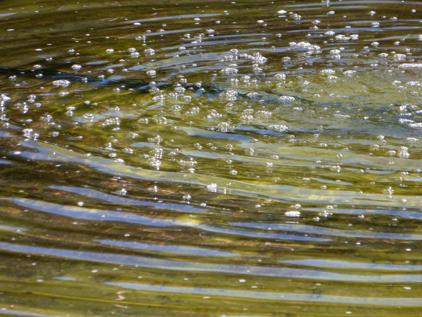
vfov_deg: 3.9
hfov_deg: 5.1
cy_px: 158
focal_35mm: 386
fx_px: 4706
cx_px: 211
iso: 100
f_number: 5.9
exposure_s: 1/200
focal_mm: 68.9
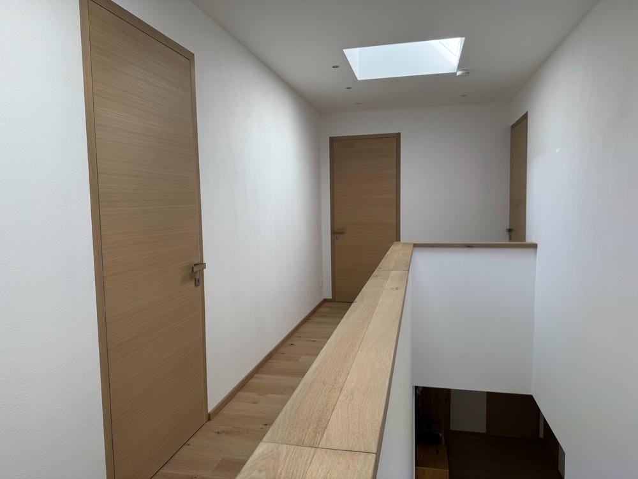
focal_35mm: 24
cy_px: 240
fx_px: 442
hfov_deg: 71.6
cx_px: 319
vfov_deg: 56.8
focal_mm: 6.76
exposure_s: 1/448
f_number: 1.78
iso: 80
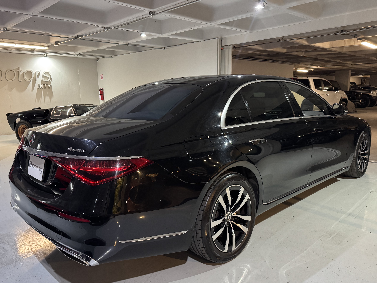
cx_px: 176
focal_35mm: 27
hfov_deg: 65.3
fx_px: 294
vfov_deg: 51.3
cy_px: 146
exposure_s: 1/60
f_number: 1.78
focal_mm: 6.76
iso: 800
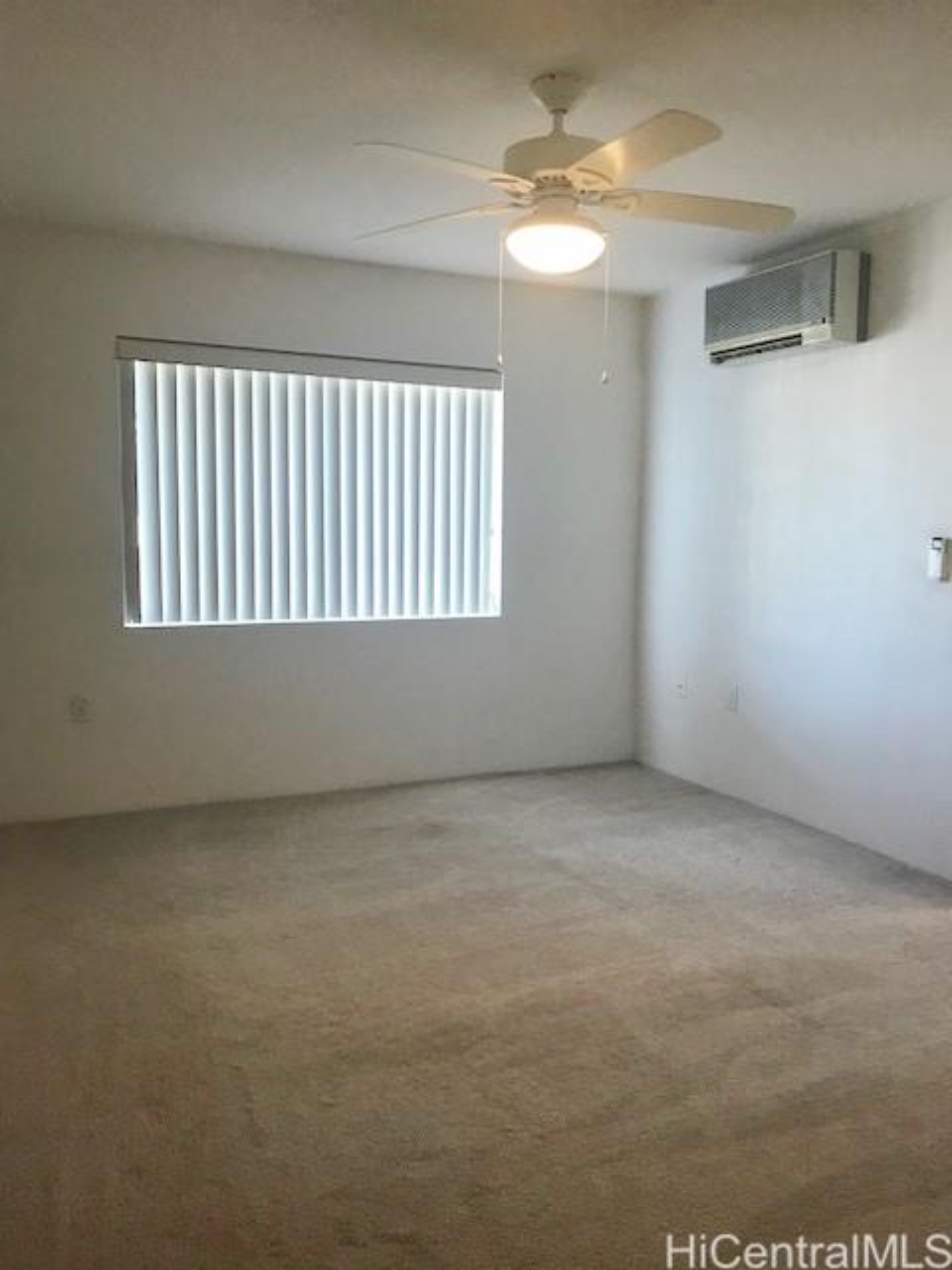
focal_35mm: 28
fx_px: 1027
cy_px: 635
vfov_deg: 63.4
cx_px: 476
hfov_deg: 49.7
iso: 25
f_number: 1.8
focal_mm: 3.99
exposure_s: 1/30
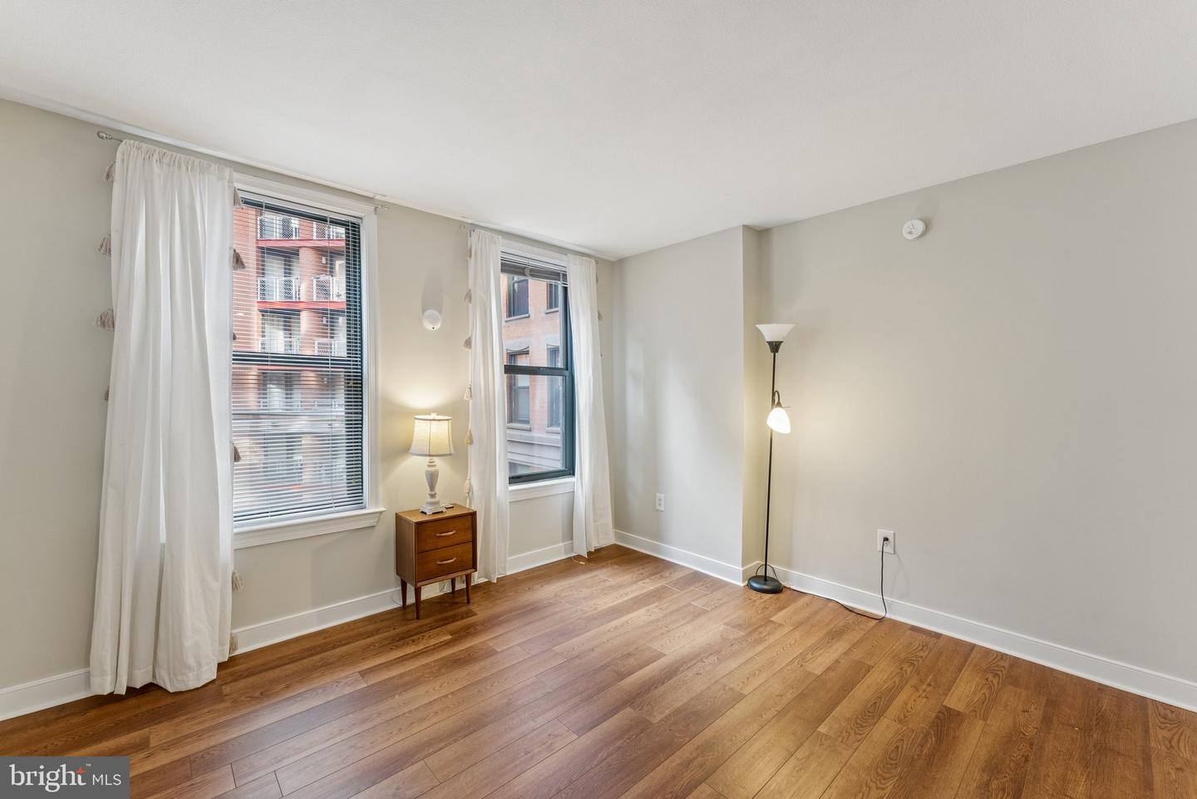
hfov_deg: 104.2
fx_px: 466
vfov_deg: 81.2
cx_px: 598
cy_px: 400
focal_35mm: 14
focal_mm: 14
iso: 250
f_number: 9
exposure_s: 1/2
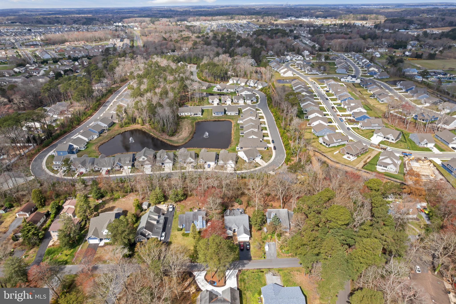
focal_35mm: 22
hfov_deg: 78.6
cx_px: 228
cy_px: 152
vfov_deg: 57.2
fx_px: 279
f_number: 2.8
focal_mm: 8.38
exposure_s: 1/1250
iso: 100
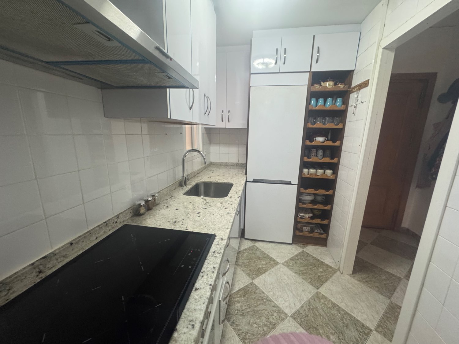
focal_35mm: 14
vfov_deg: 85.7
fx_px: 186
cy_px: 172
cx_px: 230
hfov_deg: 102.1
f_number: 2.2
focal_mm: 2.22
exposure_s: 1/50
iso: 250
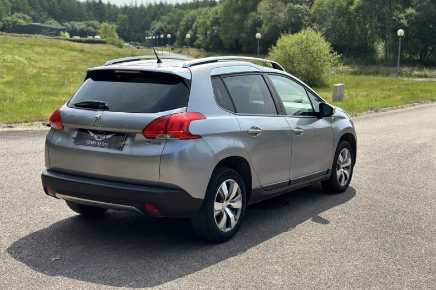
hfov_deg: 38.9
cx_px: 215
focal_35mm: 51
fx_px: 618
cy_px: 133
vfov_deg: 26.5
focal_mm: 6.86
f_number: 1.78
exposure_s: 1/3257
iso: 80
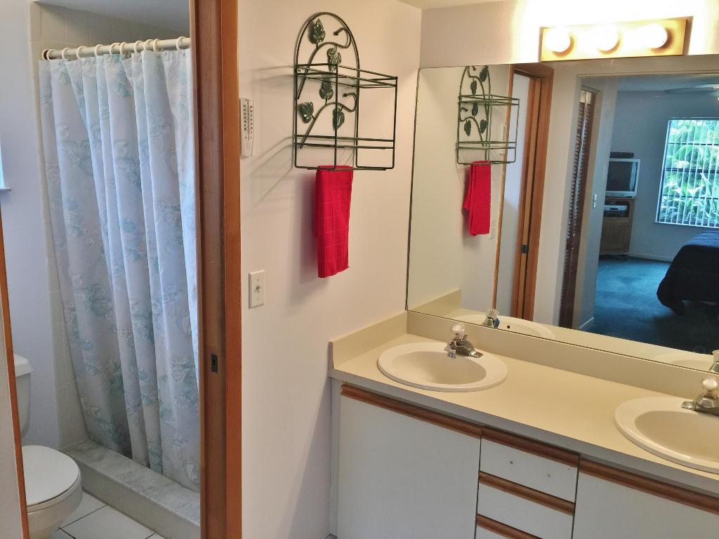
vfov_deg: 48.2
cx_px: 360
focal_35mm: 29
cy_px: 270
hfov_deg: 61.7
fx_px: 602
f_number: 2.2
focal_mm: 4.15
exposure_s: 1/15
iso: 32
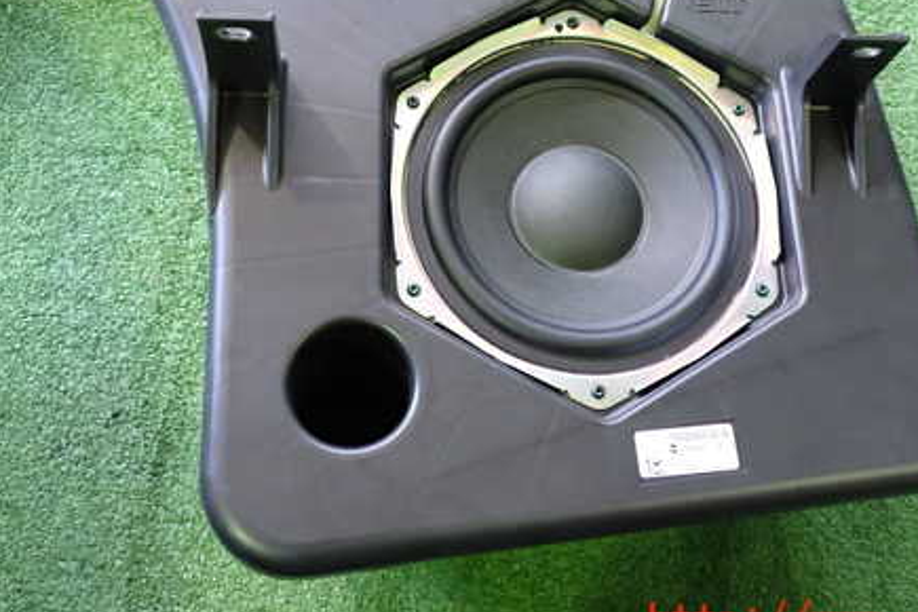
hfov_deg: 45.4
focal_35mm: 43
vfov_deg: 30.8
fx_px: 1096
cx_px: 492
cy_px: 175
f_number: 2.3
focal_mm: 5.4
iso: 320
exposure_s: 1/30
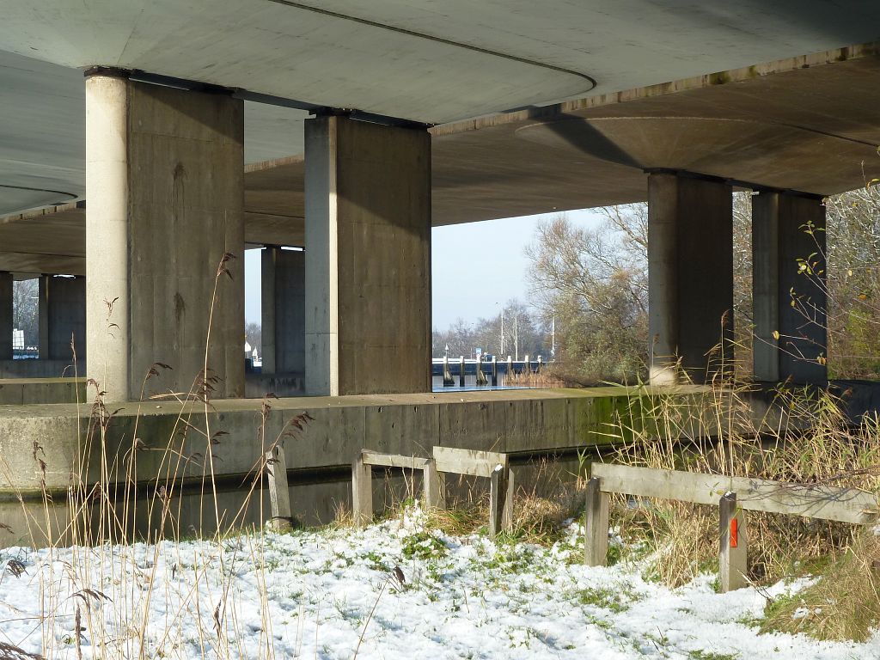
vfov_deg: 18.9
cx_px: 440
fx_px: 1983
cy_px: 330
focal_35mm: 78
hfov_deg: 25.0
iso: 80
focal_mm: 12.8
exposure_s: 1/200
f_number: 4.2
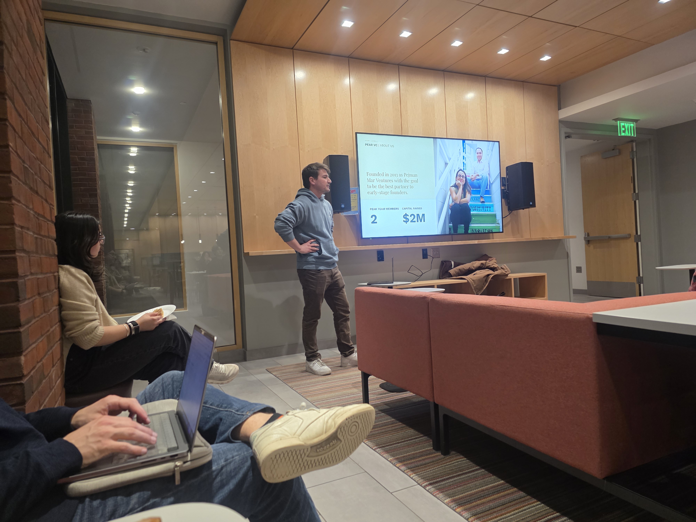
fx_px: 462
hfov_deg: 73.9
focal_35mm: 23
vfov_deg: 58.9
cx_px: 348
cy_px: 261
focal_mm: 6.3
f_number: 1.7
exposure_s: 1/120
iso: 400
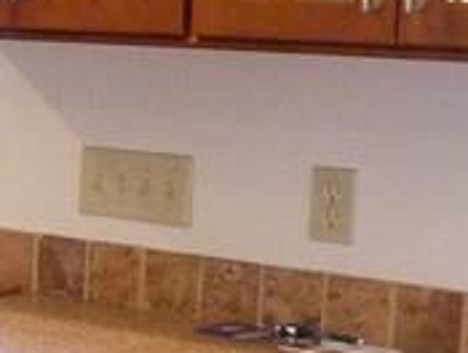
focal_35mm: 146
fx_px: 1978
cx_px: -749
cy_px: 259
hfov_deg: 10.9
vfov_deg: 10.2
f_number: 3.3
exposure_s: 1/25
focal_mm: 4.1
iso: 400
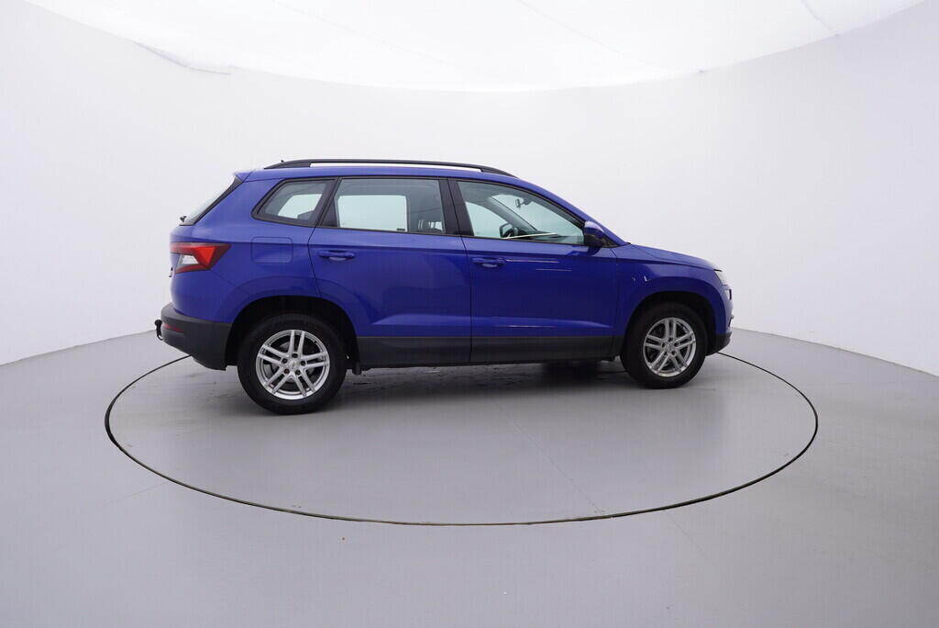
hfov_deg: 77.3
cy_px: 314
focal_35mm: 22
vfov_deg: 56.2
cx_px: 470
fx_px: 587
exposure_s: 1/80
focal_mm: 15
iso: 200
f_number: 5
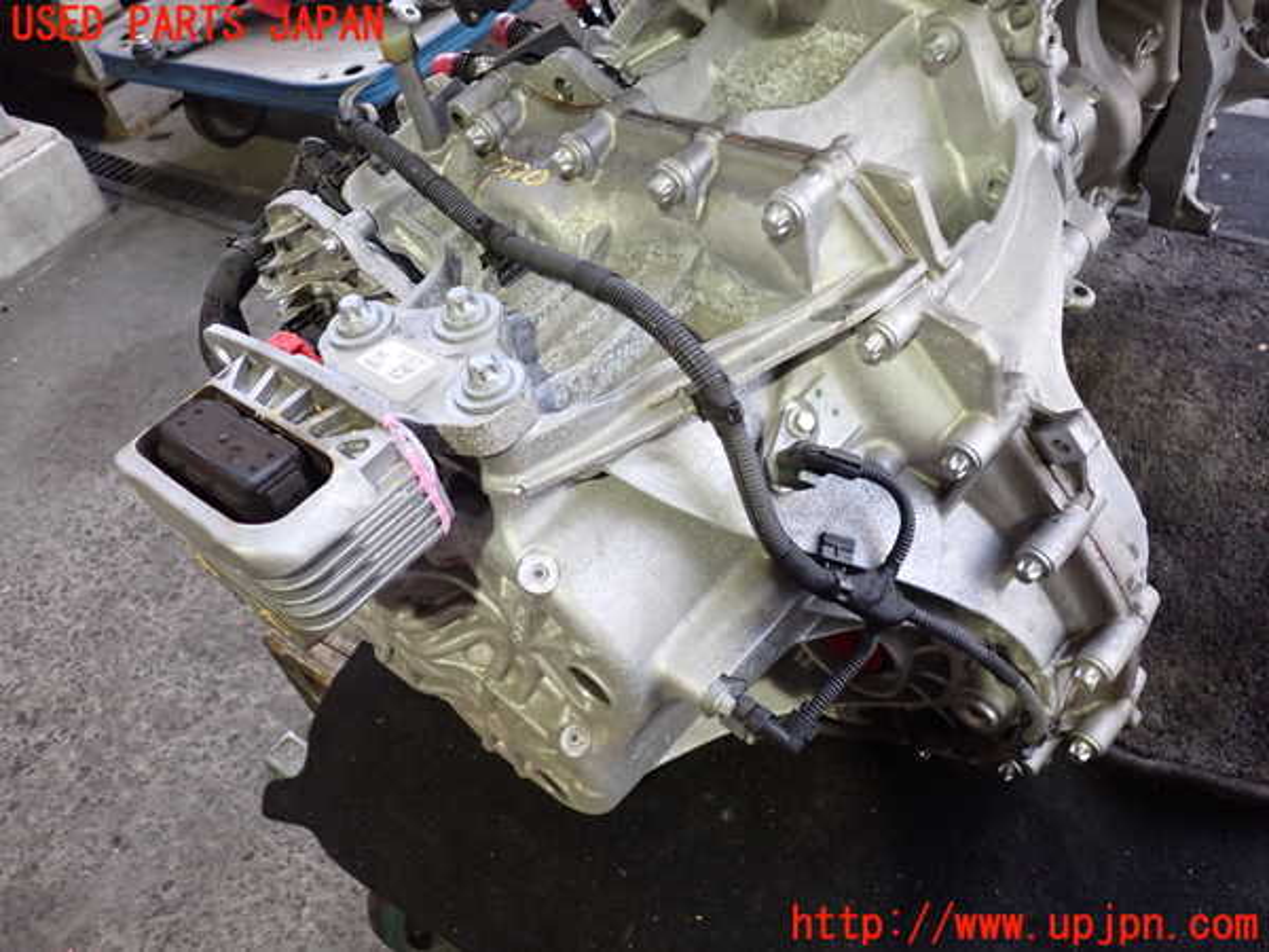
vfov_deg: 46.8
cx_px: 634
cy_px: 476
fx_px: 1100
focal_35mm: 30
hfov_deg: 60.0
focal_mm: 5.4
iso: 500
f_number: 2.3
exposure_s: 1/30
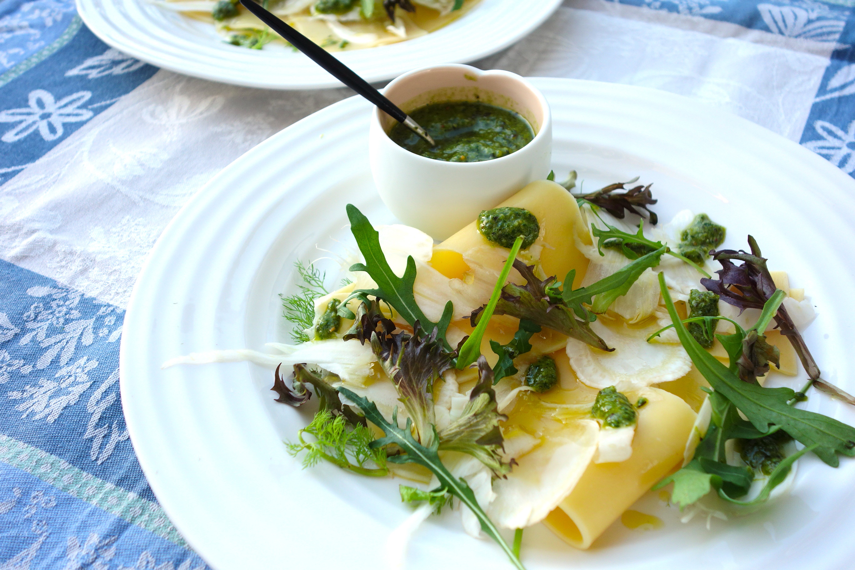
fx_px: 879
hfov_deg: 51.9
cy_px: 285
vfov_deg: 35.9
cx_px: 428
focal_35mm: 37
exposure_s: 1/100
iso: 125
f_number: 3.2
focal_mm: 13.58
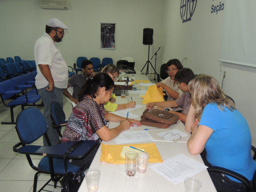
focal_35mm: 30
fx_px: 222
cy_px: 96
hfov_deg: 60.0
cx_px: 128
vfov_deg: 46.8
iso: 200
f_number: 3.1
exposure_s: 1/30
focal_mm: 5.3
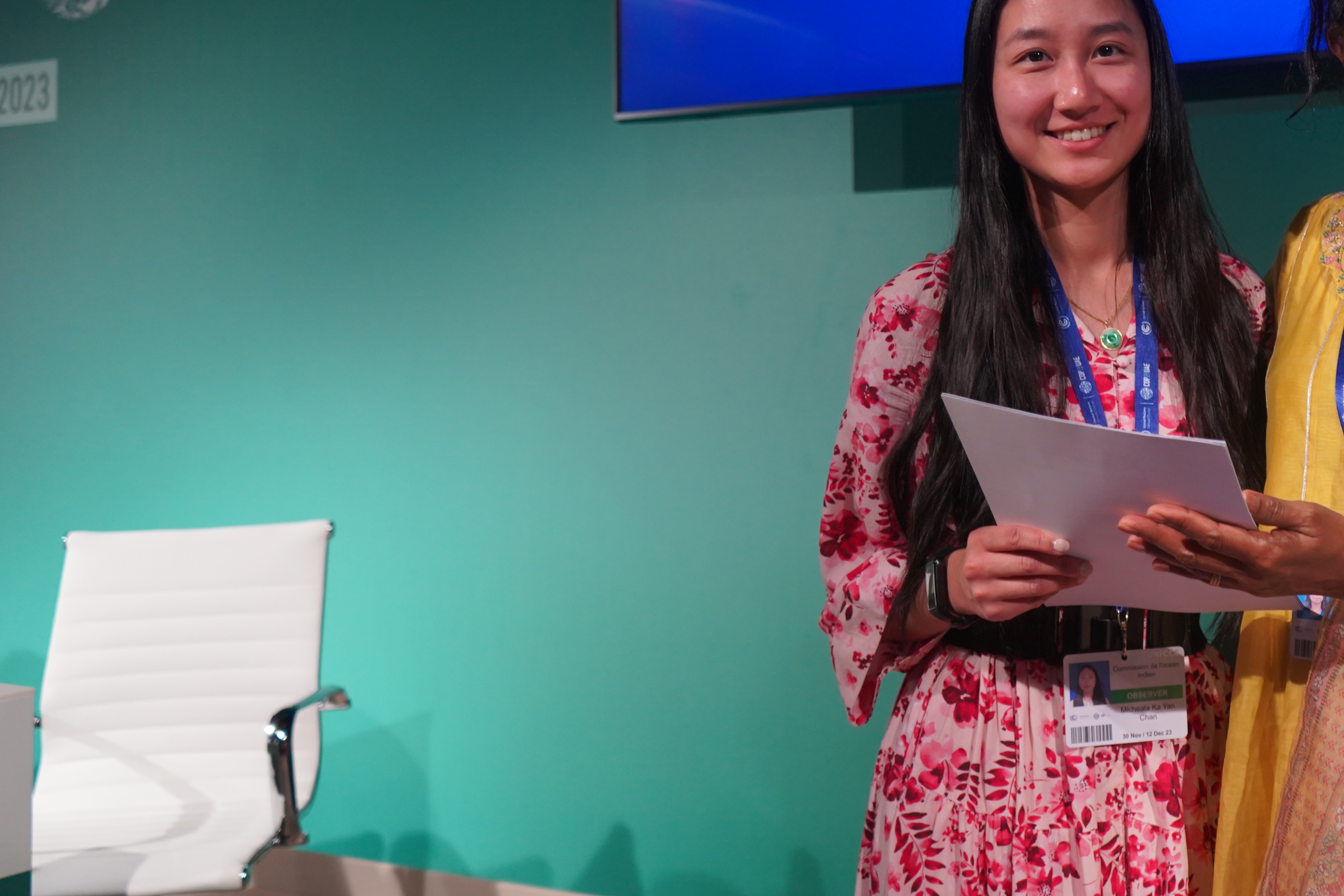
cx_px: 993
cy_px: 221
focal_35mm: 44
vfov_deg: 30.0
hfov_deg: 43.2
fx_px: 1642
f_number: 4
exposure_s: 1/160
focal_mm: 29
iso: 1250
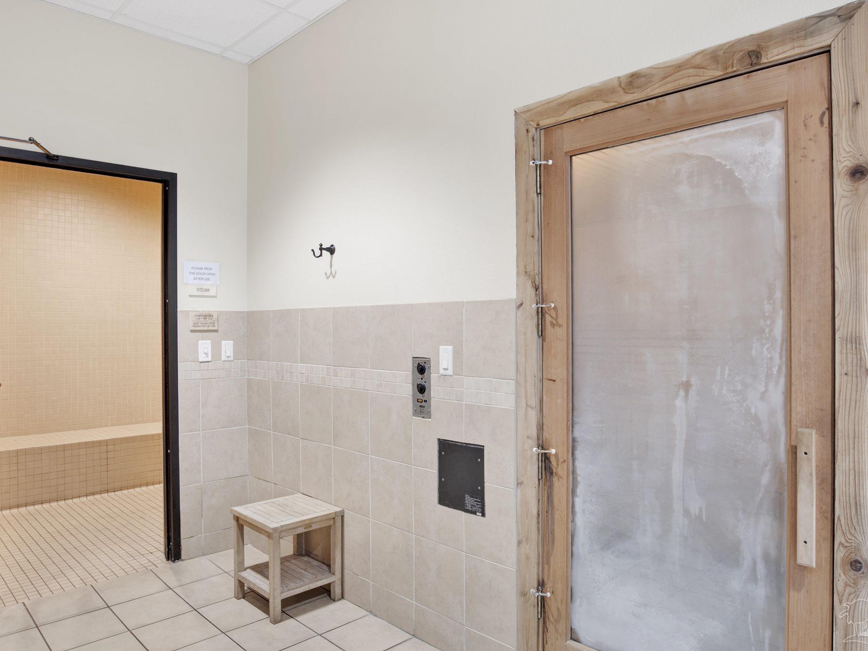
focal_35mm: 25
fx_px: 627
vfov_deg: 54.9
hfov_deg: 69.4
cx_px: 435
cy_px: 325
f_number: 11
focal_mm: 23
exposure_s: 1.3
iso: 200
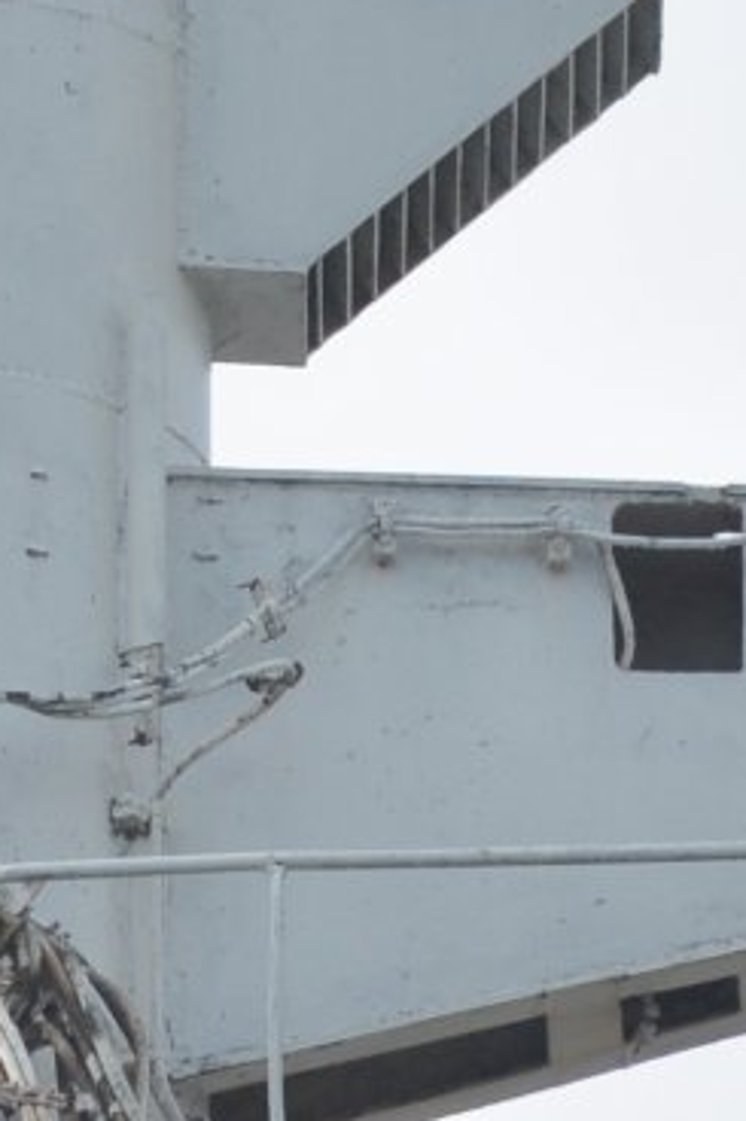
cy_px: -1551
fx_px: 40219
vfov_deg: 1.6
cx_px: -43
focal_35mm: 1293
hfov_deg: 1.1
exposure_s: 1/250
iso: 200
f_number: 8
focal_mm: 155
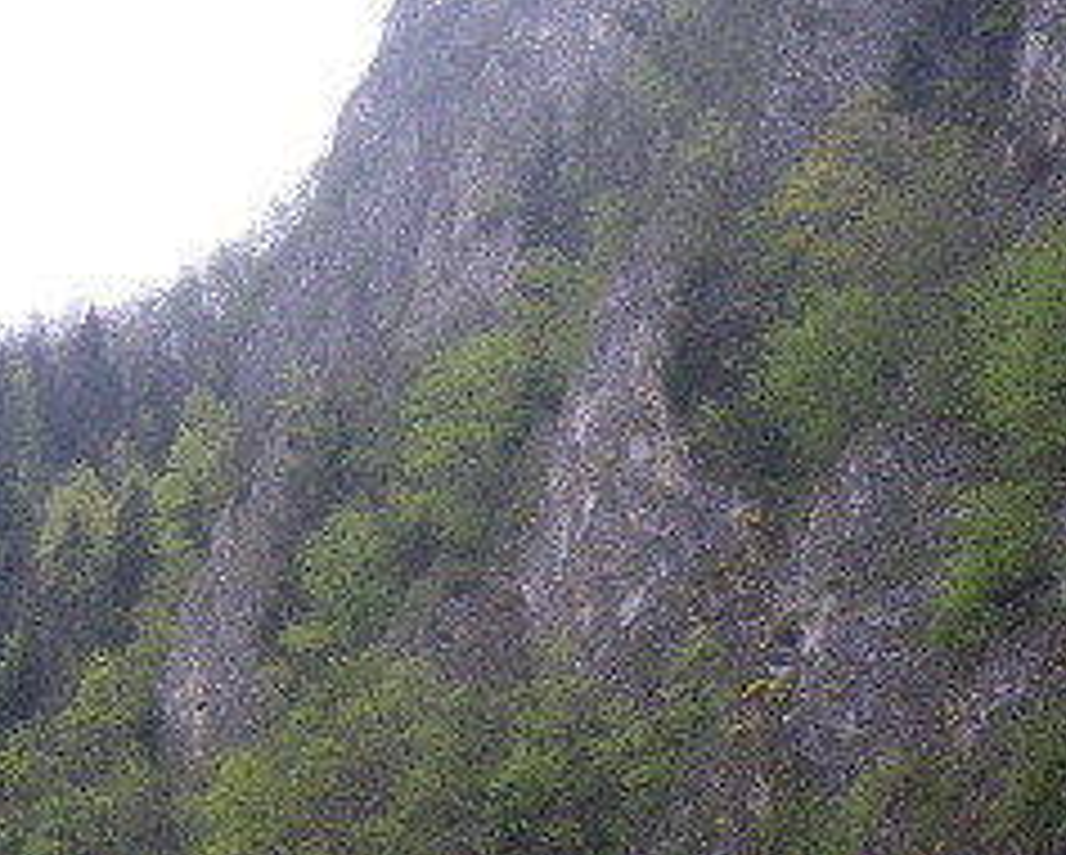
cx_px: 283
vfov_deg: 15.7
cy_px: 634
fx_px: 3094
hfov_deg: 19.4
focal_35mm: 98
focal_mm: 11.1
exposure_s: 1/80
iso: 160
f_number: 4.6
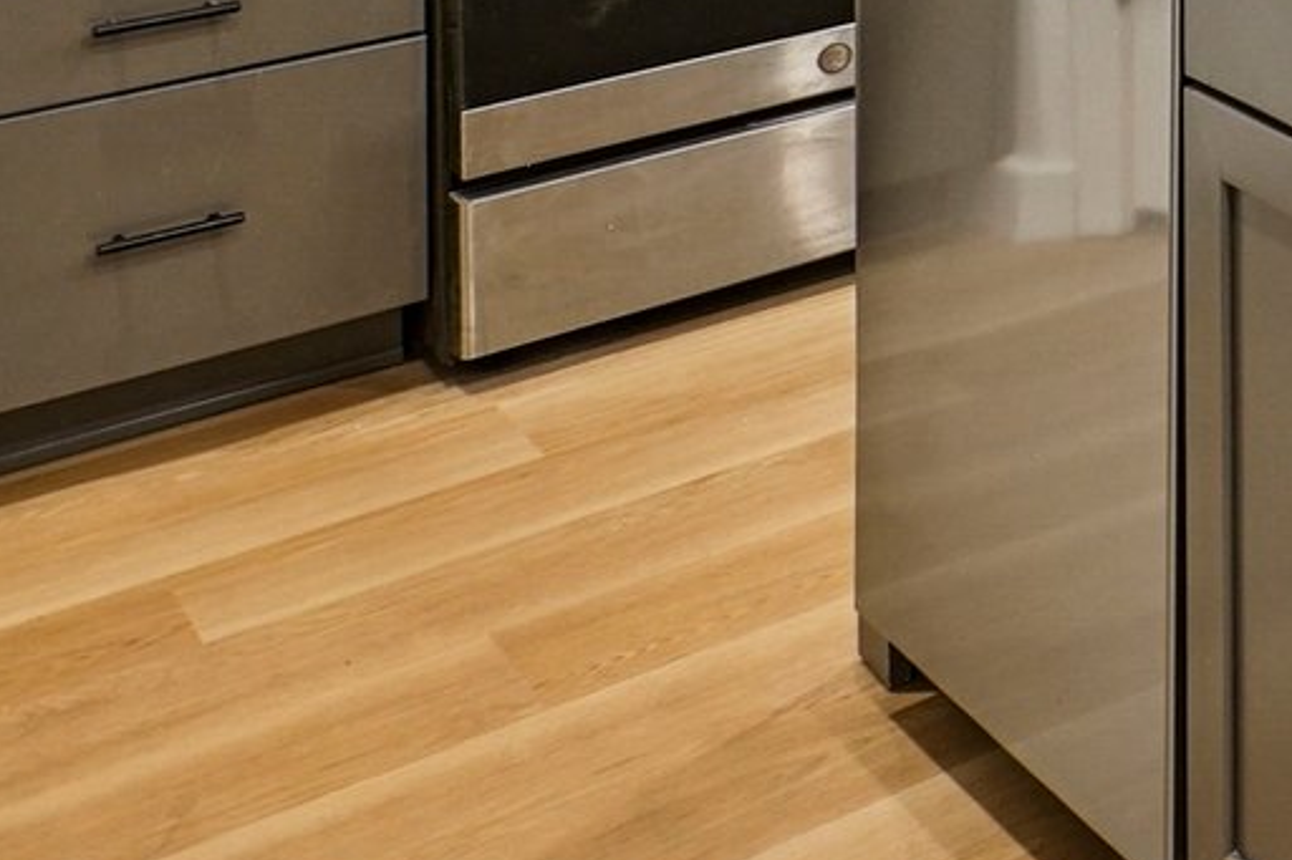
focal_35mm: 64
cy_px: -770
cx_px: 2443
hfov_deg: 20.2
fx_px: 2296
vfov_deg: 16.8
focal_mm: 16
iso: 400
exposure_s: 1/8
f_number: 8
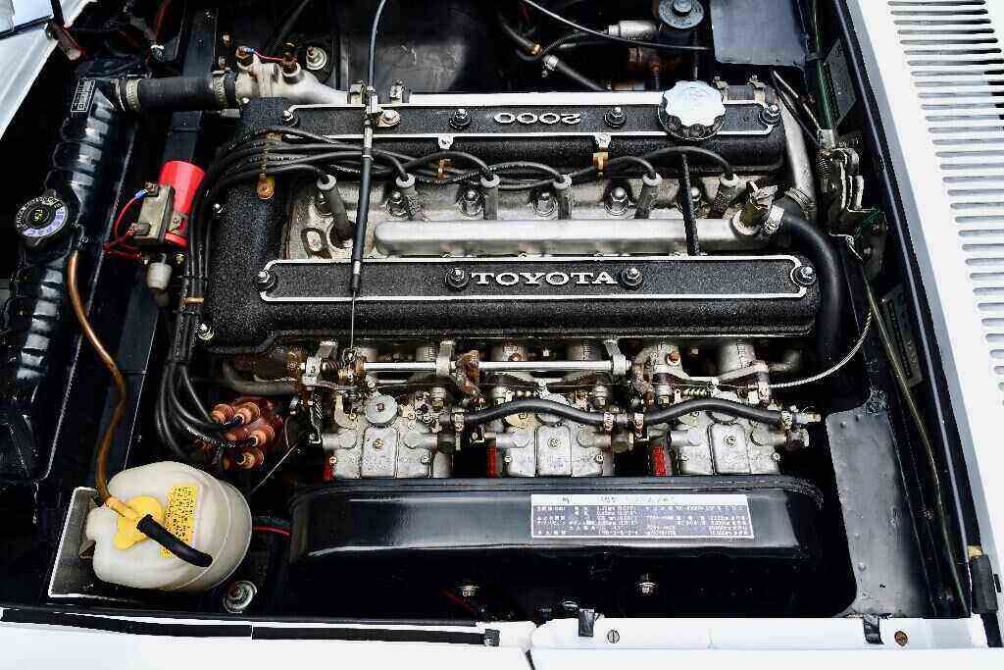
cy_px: 335
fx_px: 711
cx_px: 502
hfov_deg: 70.4
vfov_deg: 50.4
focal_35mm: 26
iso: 250
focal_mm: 25.5
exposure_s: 1/320
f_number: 8
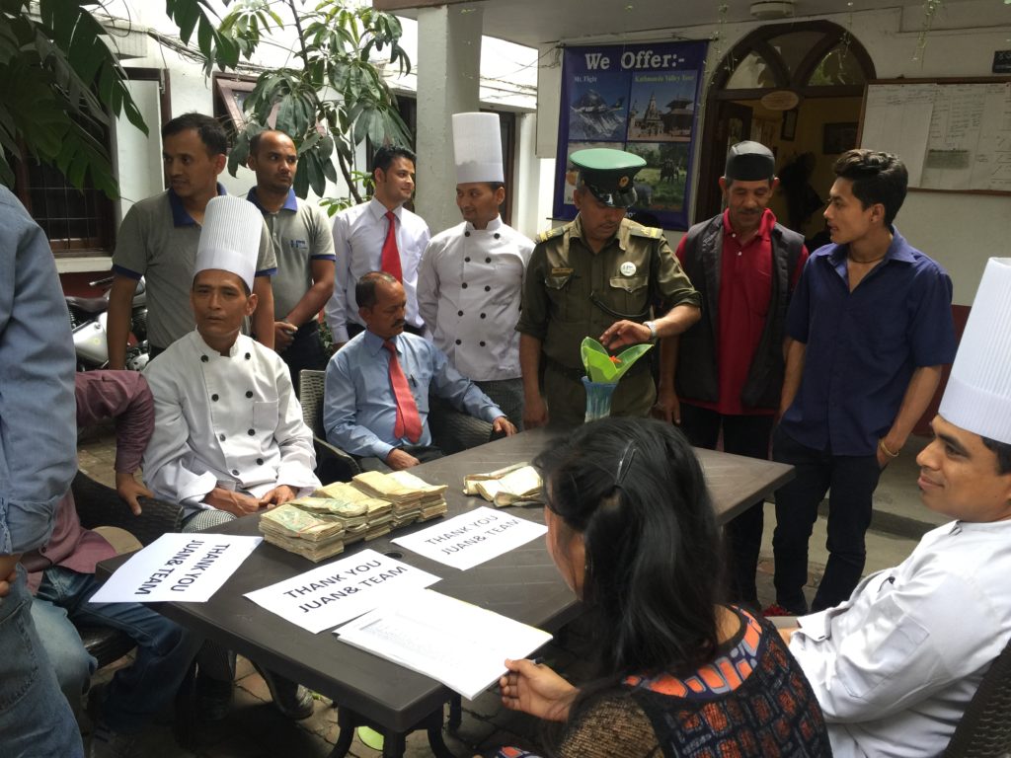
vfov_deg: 48.2
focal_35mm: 29
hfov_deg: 61.7
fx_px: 847
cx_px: 506
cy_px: 379
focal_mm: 4.15
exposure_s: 1/30
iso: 32
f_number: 2.2
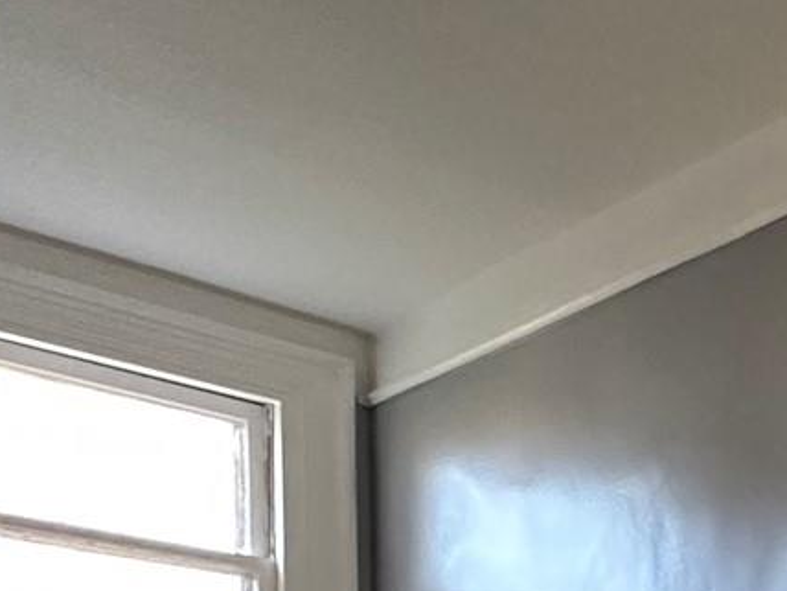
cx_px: 1539
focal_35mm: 67
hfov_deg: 19.0
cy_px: 970
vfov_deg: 18.5
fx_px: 1523
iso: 320
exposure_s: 1/60
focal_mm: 2.22
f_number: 2.2
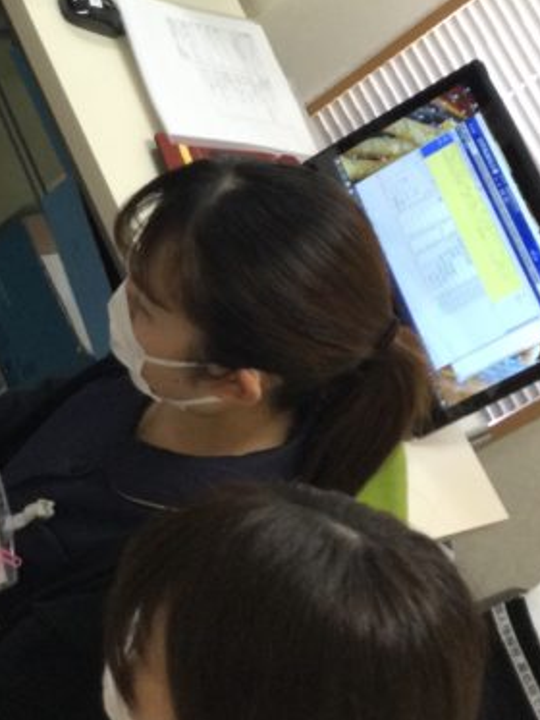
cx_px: 10
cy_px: 118
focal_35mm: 85
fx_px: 1767
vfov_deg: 22.6
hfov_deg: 17.0
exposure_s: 1/30
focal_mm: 3.3
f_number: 2.4
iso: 50
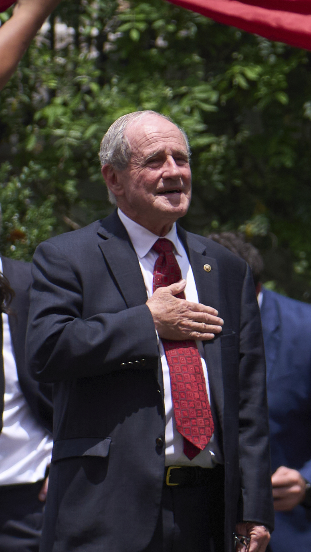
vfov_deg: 3.3
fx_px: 9717
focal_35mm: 663
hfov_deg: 1.8
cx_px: 744
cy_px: 97
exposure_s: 1/6400
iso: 400
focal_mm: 148
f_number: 4
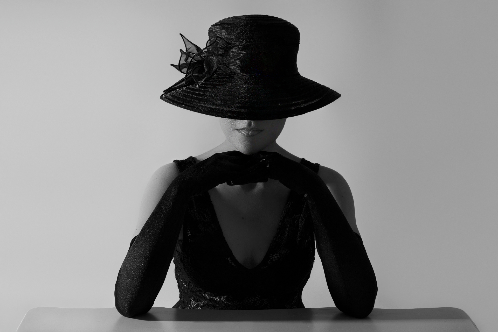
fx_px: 692
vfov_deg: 27.0
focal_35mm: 50
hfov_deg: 39.6
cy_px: 166
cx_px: 249
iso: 200
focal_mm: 50
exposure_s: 1/200
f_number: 7.1
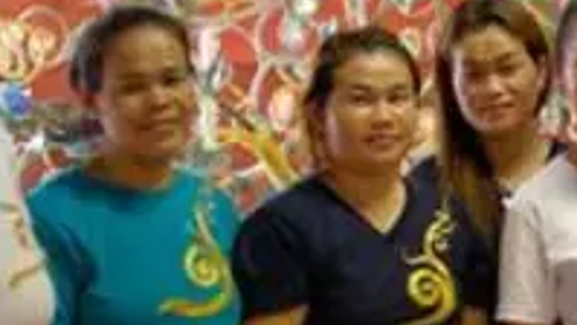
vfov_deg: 8.4
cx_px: 748
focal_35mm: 144
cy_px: -9
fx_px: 2203
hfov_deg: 14.3
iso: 3200
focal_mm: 23
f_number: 1.4
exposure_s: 1/500
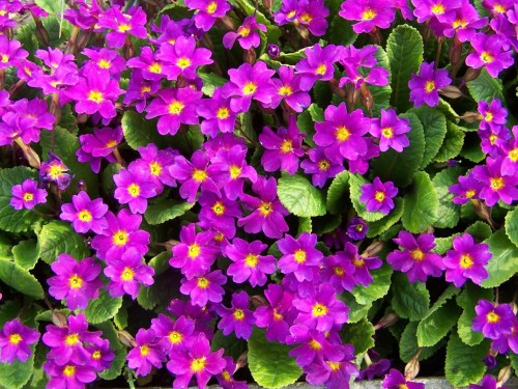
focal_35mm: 38
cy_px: 194
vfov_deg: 37.7
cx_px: 259
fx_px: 569
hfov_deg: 49.0
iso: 80
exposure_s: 1/125
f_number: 2.8
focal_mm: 6.3
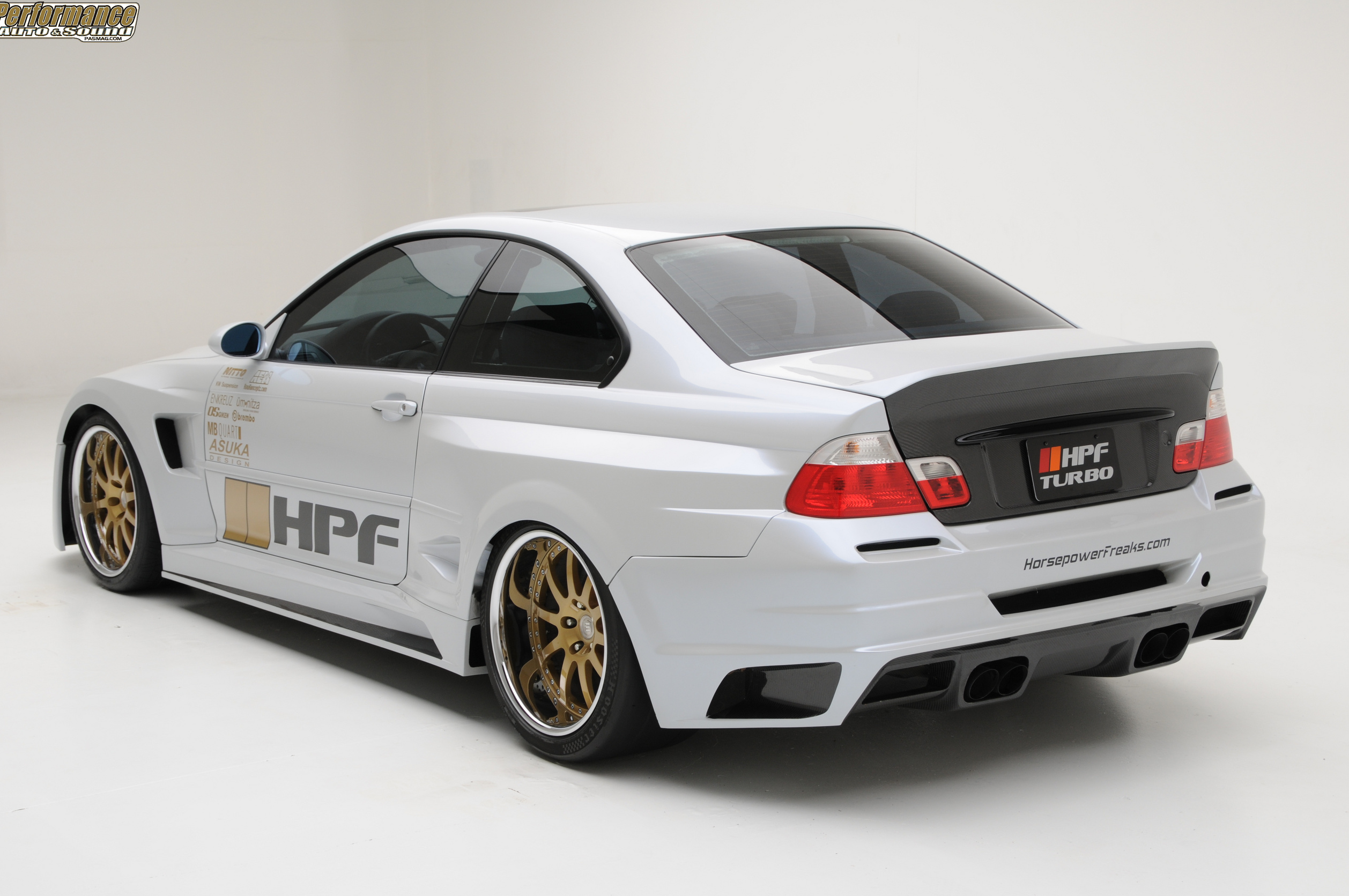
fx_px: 2171
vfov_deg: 23.3
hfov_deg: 34.5
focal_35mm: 58
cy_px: 445
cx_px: 664
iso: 200
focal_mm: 38
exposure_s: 1/125
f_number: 9
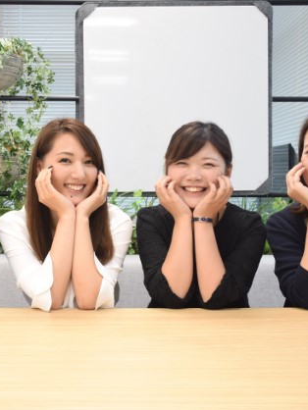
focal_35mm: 53
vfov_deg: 36.1
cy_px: 209
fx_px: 628
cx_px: 118
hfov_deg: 27.5
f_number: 5.6
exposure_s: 1/10
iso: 250
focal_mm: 24
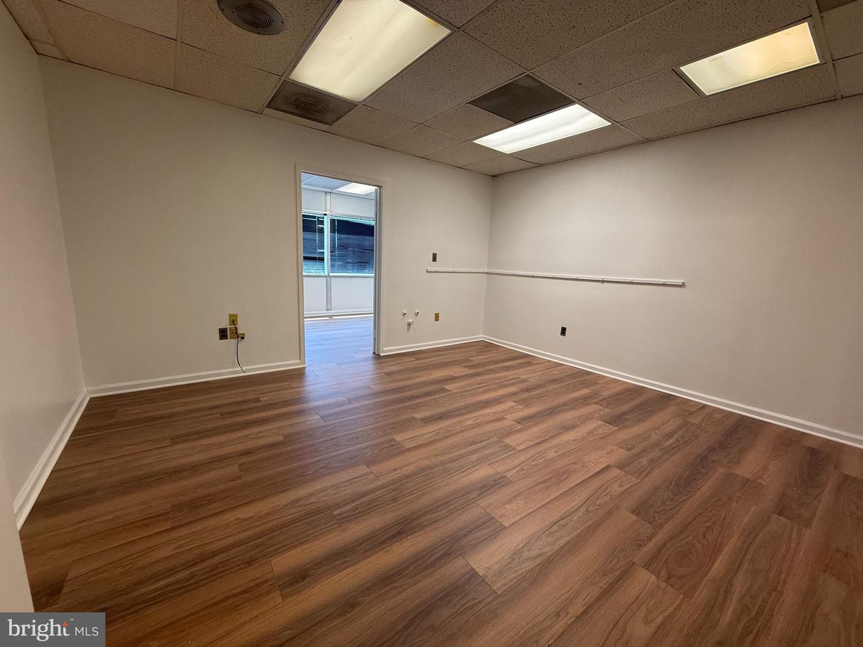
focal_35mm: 14
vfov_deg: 85.7
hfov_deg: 102.1
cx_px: 432
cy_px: 324
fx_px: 349
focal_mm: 2.22
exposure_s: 1/120
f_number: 2.2
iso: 160
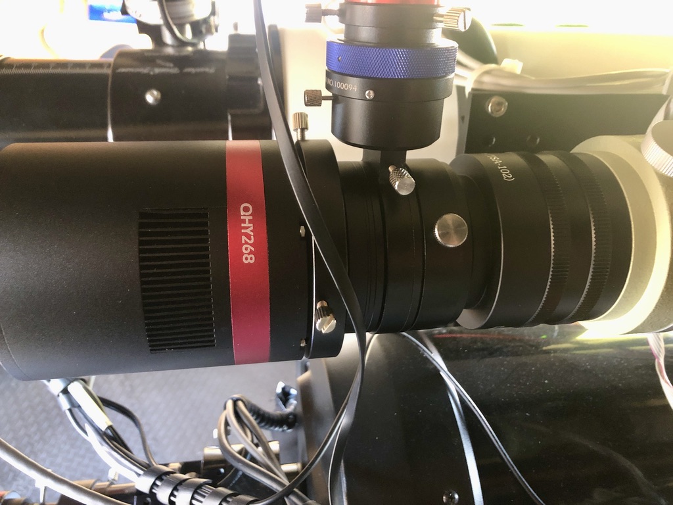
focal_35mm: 28
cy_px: 252
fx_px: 544
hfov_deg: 63.4
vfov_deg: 49.7
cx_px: 336
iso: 100
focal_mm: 3.99
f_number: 1.8
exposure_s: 1/4
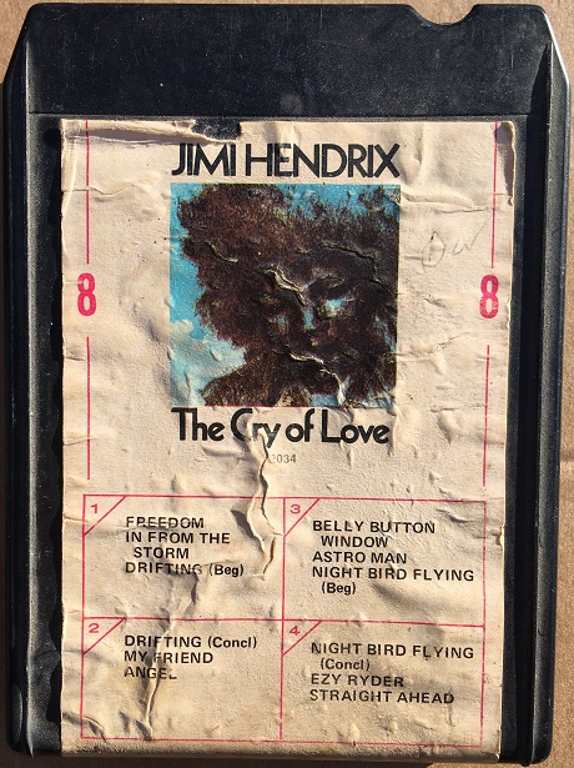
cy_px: 384
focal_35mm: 29
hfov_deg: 48.2
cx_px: 287
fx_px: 642
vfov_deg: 61.7
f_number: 2.2
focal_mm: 4.15
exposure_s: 1/769
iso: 25
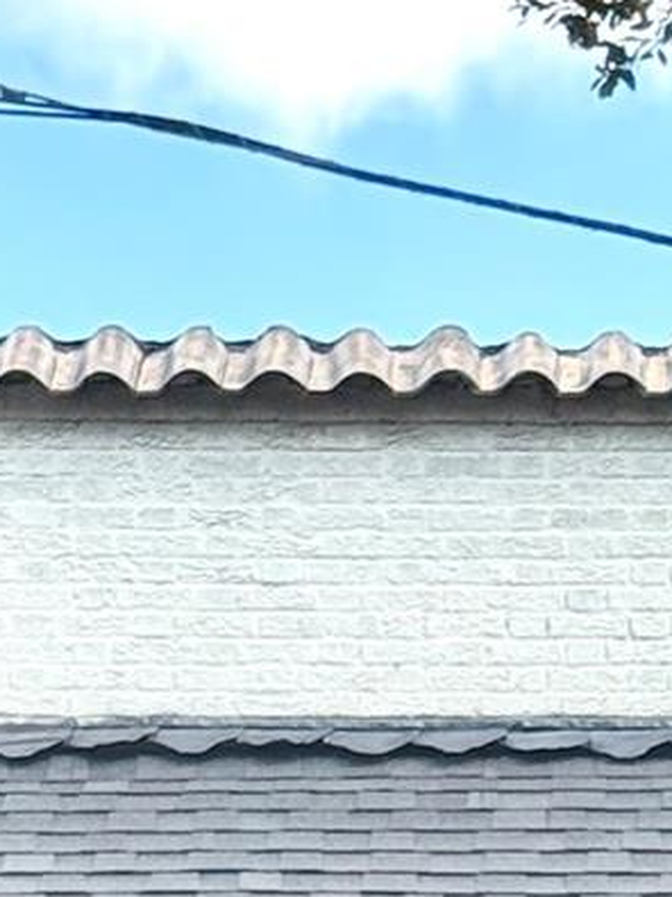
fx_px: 3781
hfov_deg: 9.9
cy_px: 1308
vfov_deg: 12.9
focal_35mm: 146
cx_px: 936
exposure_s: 1/558
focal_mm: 6.76
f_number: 1.78
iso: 64
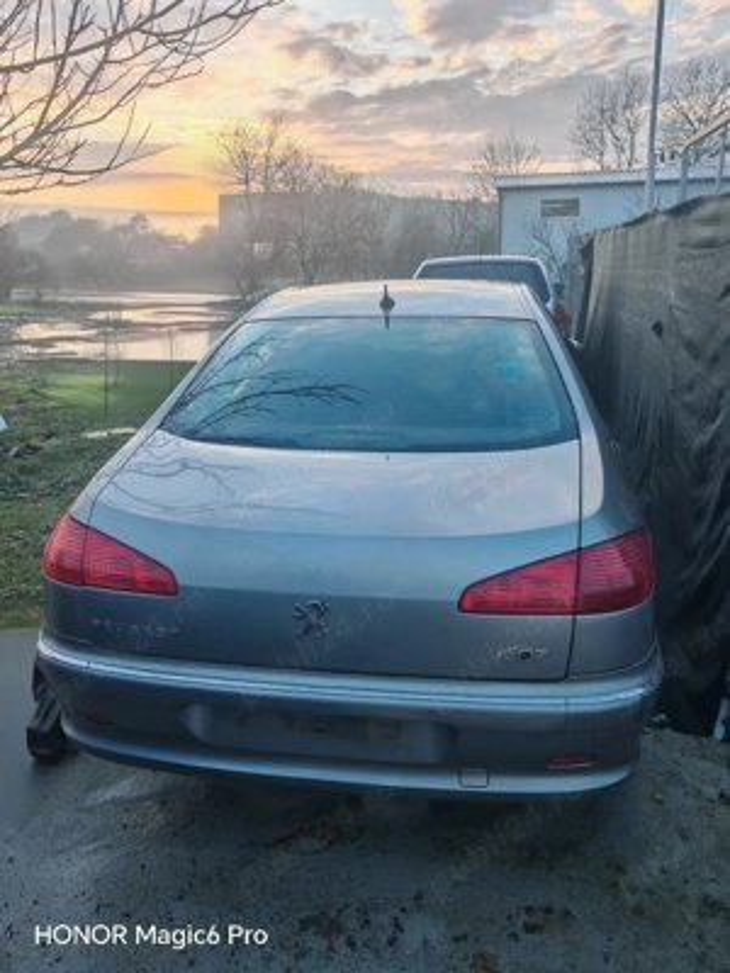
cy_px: 486
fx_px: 759
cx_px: 365
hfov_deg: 51.4
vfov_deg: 65.3
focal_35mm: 27
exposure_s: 1/345
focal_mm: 6.83
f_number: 2
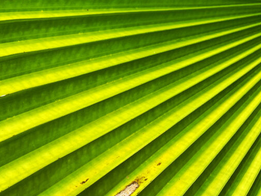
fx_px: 400
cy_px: 38
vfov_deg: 27.0
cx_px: 70
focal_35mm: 53
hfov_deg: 35.5
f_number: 1.6
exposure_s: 1/344
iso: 32
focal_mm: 4.2
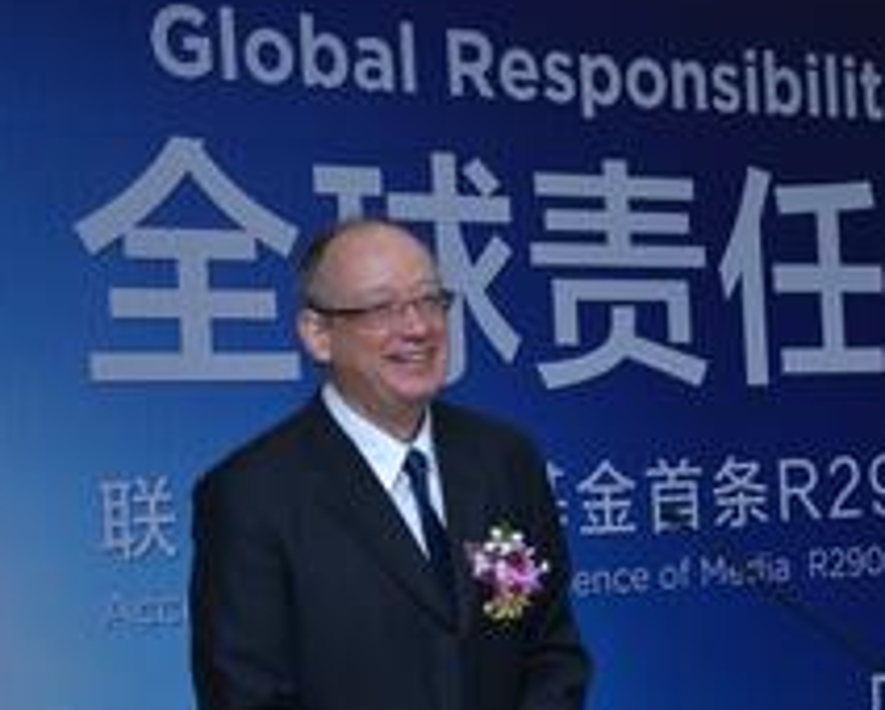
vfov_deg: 12.1
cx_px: 680
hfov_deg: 15.1
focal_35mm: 127
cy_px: 491
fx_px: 3330
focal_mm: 48
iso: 500
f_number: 5.6
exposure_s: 1/80
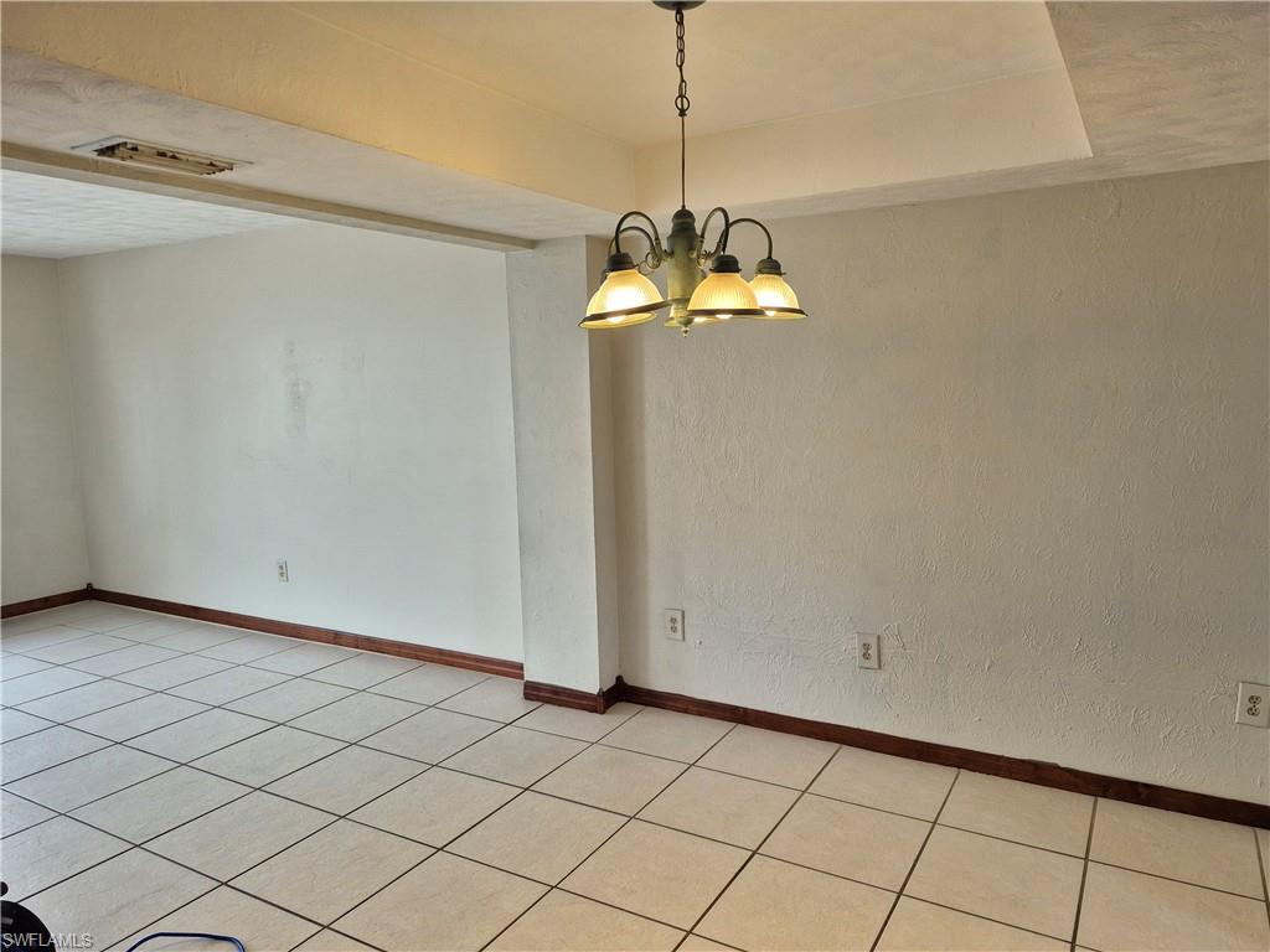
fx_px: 844
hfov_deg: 73.9
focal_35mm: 23
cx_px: 635
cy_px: 476
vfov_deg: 58.9
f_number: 1.8
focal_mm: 5.4
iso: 100
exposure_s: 1/120
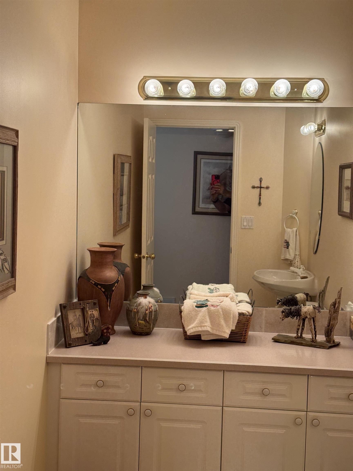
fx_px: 653
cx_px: 176
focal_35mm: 48
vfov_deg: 39.7
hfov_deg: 30.3
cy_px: 236
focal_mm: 6.76
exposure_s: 1/120
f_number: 1.78
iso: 50
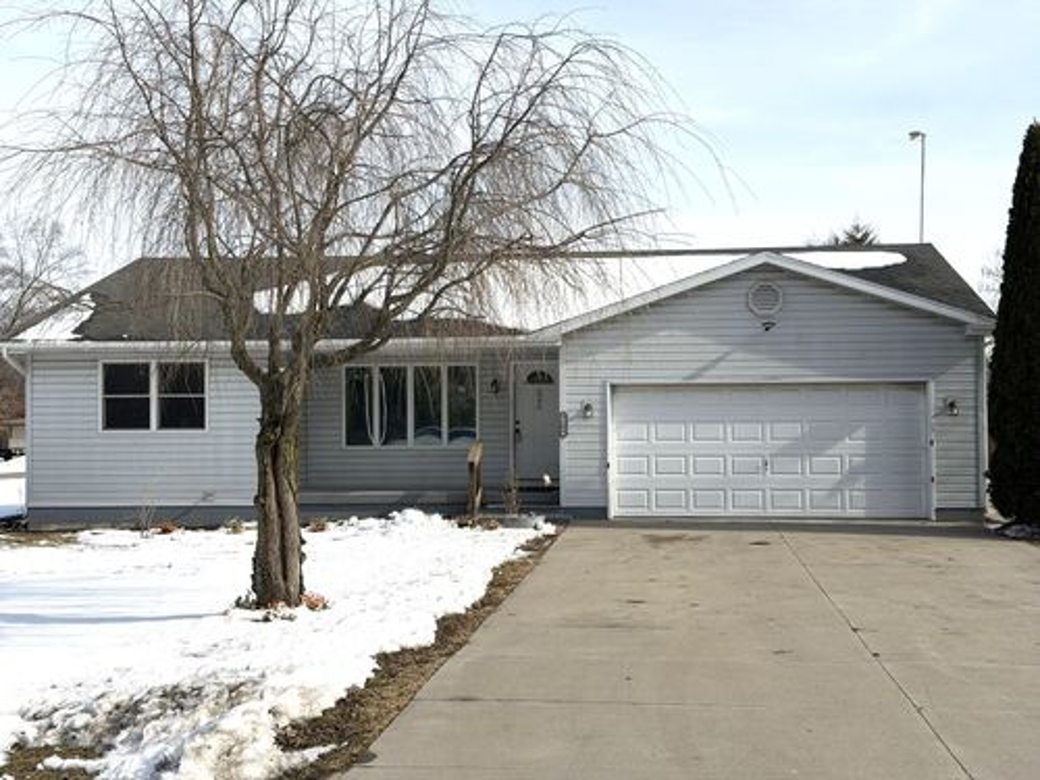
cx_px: 520
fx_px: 1442
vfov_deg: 30.3
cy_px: 390
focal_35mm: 48
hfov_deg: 39.7
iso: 80
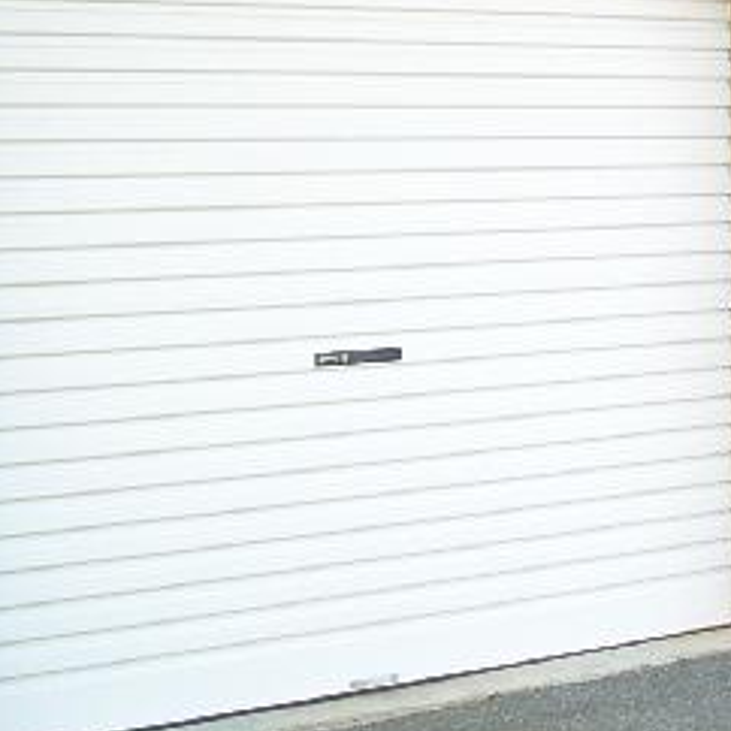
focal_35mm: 111
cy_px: 106
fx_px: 2652
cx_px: 933
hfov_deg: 15.0
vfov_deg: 15.5
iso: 50
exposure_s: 1/84.8
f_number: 2.8
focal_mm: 6.3
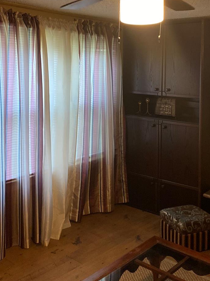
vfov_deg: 41.8
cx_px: 107
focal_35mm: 44
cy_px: 75
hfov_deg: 32.9
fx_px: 356
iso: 320
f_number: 1.8
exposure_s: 1/60
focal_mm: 4.25
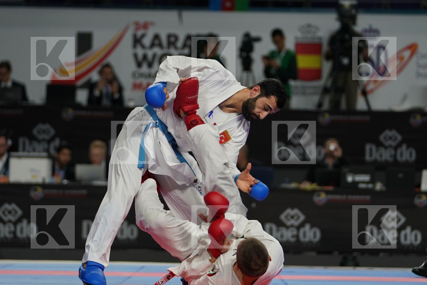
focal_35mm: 216
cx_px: 214
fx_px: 2562
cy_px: 142
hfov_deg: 9.5
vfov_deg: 6.4
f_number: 2.8
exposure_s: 1/1000
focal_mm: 144
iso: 1000
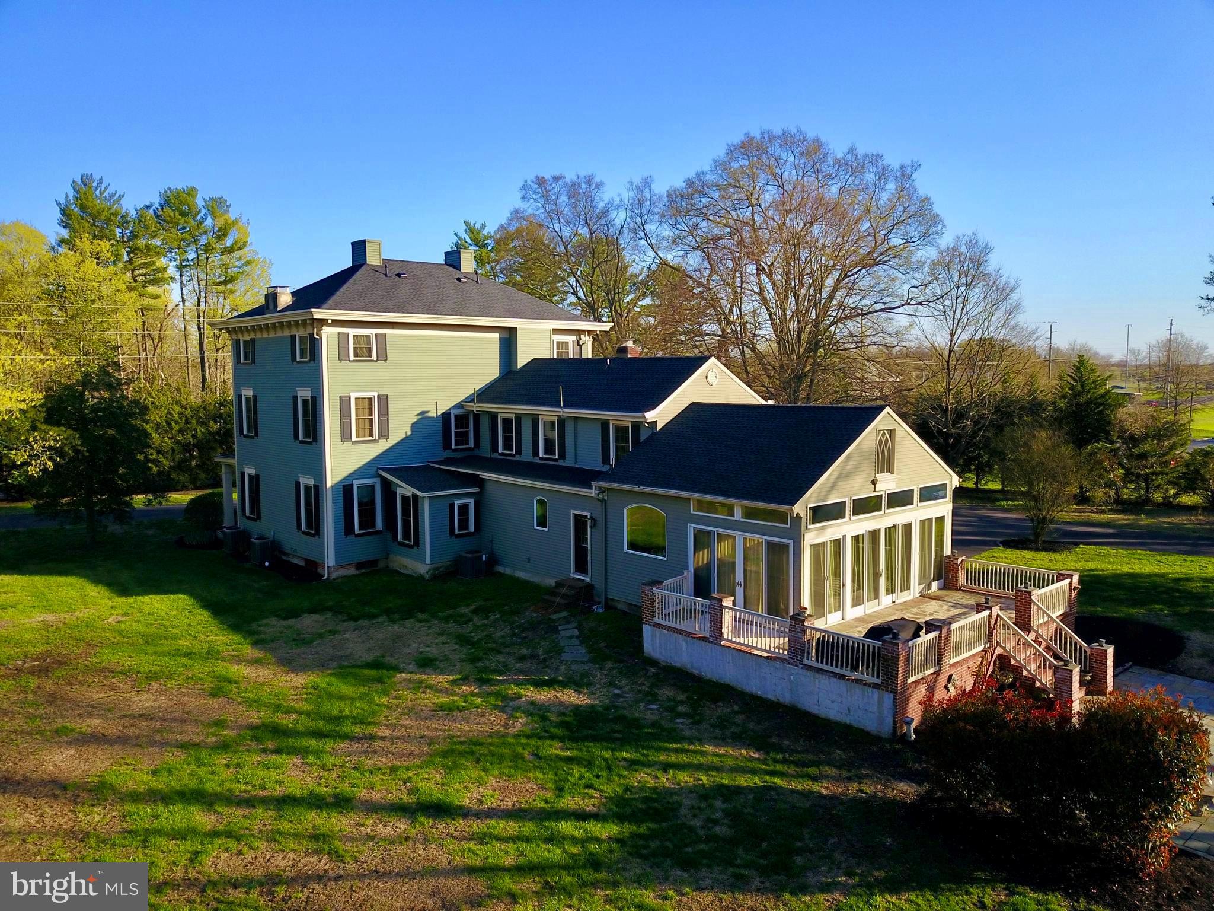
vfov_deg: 53.1
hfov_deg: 67.3
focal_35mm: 26
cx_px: 607
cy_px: 456
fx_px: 912
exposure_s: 1/754
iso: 100
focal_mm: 4.73
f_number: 2.2
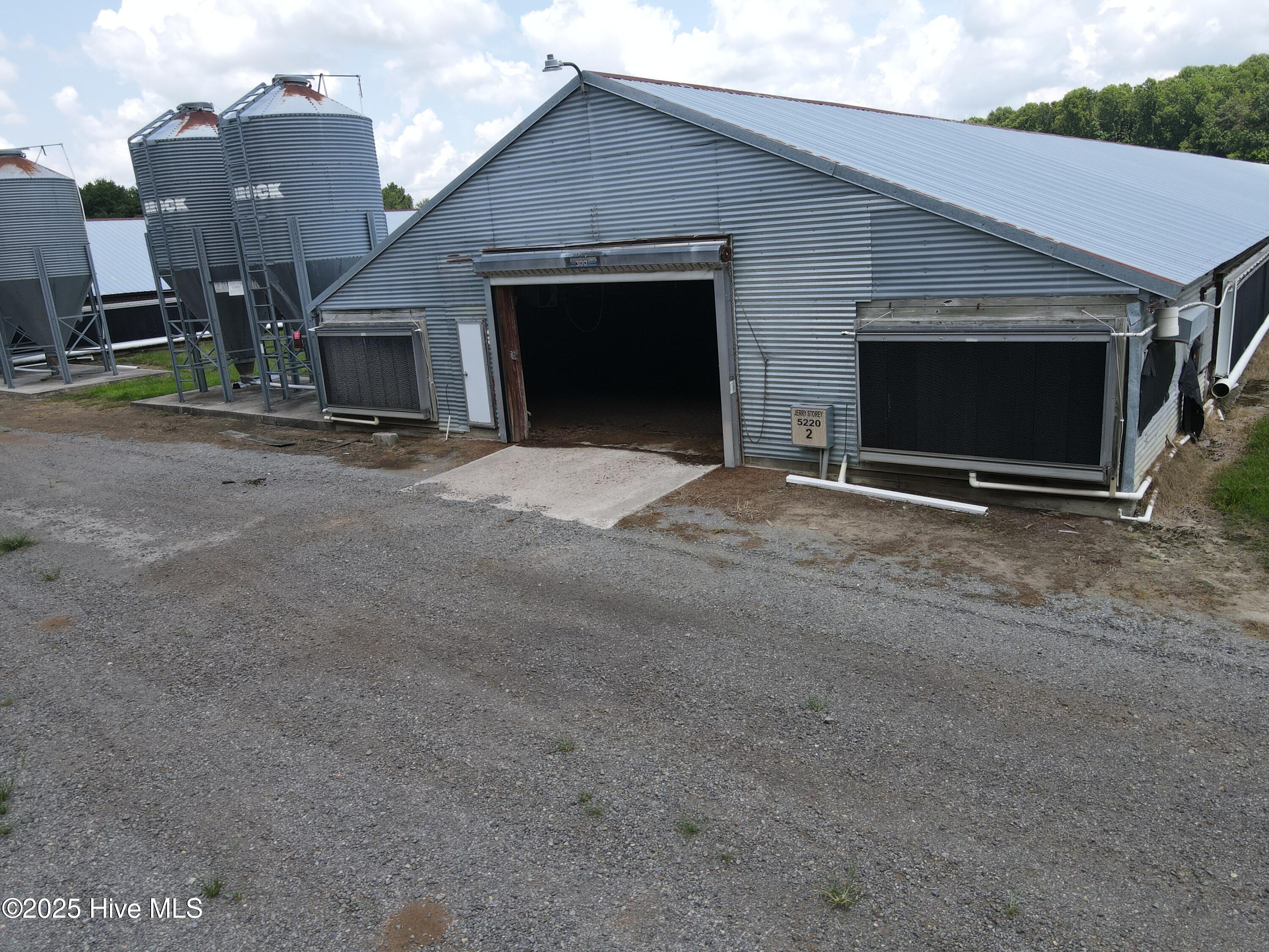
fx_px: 880
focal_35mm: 24
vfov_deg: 56.8
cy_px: 476
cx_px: 634
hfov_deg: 71.6
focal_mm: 4.5
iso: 100
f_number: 2.8
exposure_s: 1/350
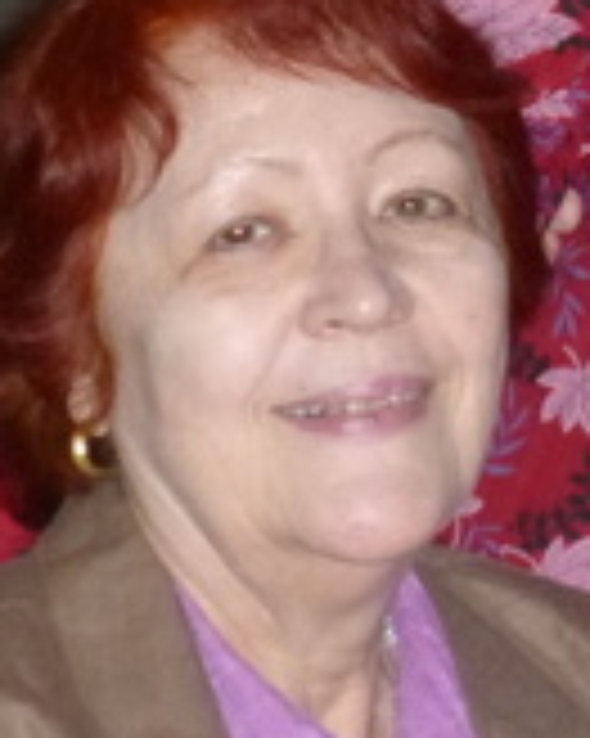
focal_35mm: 263
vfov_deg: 7.3
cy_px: -117
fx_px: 5746
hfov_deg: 5.8
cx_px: 887
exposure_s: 1/250
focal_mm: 11.7
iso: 800
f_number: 4.9
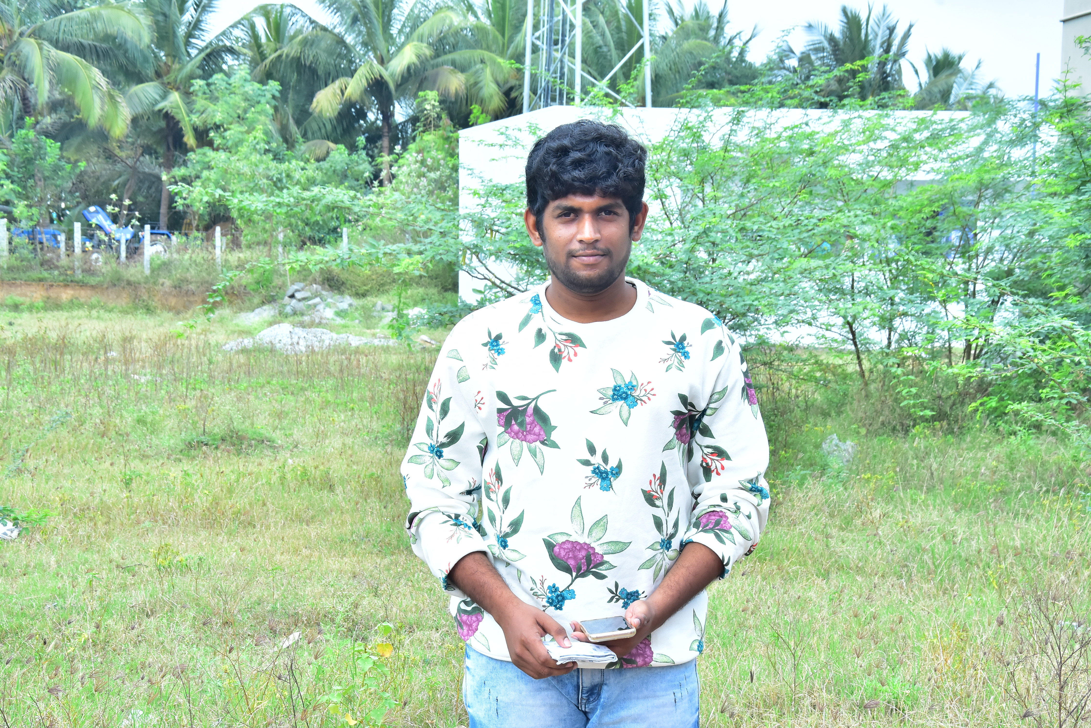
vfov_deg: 18.9
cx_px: 546
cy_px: 364
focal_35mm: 72
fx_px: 2182
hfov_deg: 28.1
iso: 500
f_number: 11
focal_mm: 48
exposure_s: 1/160
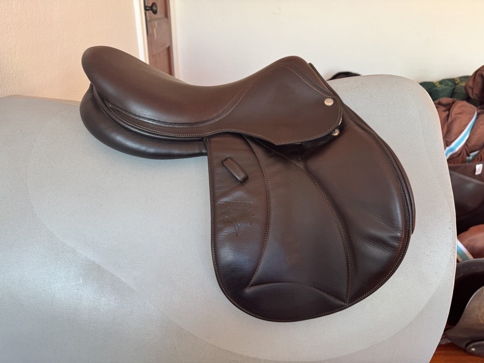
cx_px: 242
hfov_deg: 71.6
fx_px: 336
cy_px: 182
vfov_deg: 56.8
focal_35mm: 24
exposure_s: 1/121
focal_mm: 6.76
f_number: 1.78
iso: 100
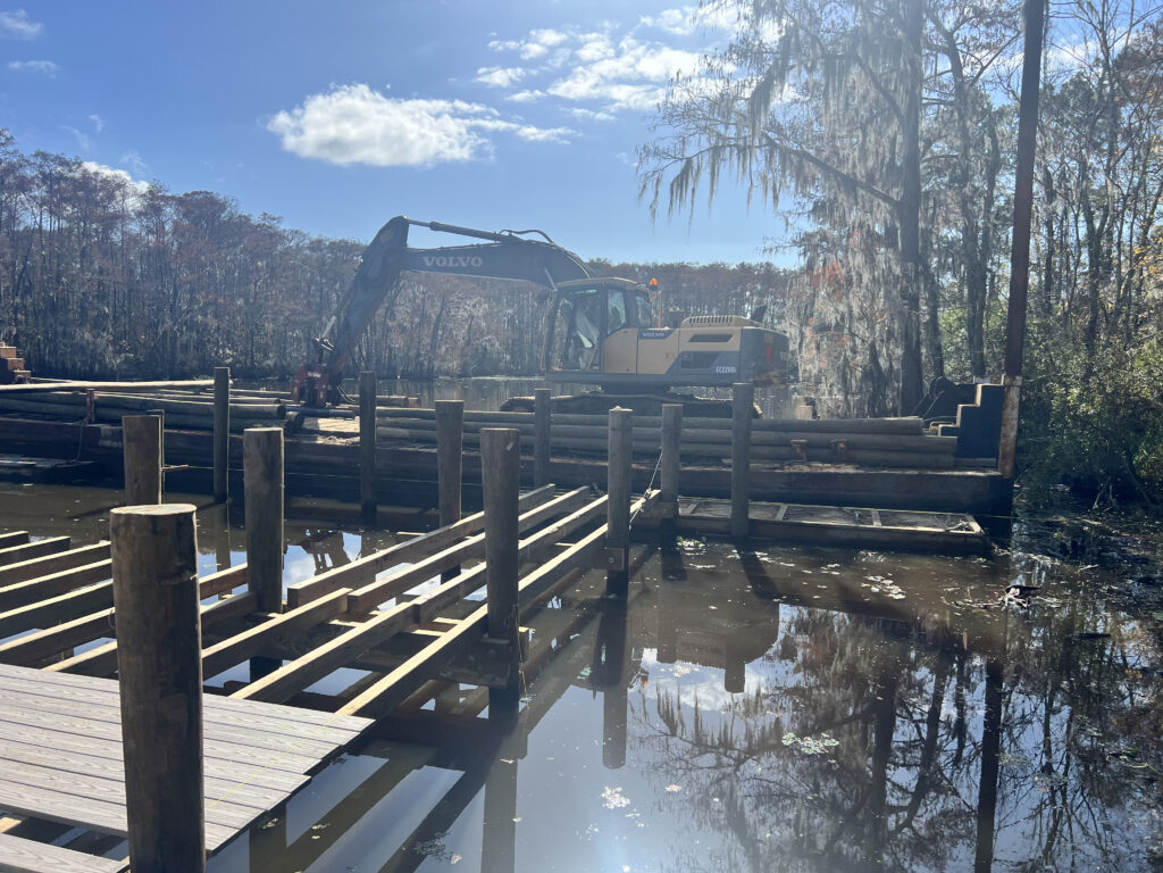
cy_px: 436
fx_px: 874
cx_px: 582
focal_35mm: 26
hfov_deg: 67.3
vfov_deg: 53.1
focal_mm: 5.7
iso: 50
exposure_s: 1/5076
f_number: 1.5
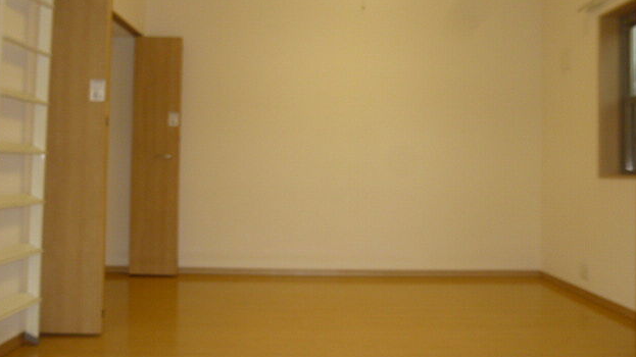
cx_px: 314
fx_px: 472
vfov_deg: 41.4
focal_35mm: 28
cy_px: 160
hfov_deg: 67.9
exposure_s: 1/60
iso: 160
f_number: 3.1
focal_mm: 4.5
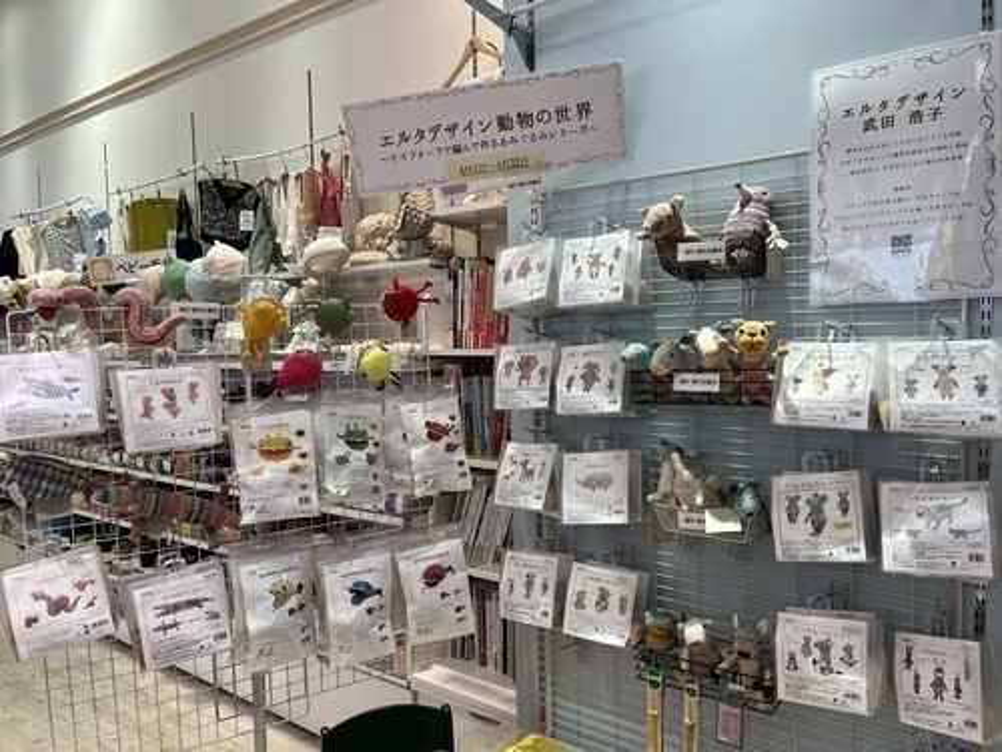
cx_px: 501
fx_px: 753
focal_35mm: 26
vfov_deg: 53.1
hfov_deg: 67.3
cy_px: 376
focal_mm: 5.1
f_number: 1.6
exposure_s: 1/100
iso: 40
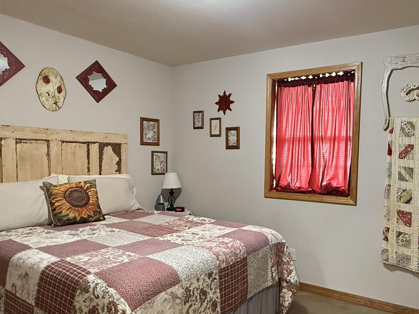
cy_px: 182
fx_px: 339
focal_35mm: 28
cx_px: 278
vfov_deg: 49.5
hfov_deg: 61.9
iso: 640
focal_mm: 2.22
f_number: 2.2
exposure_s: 1/60
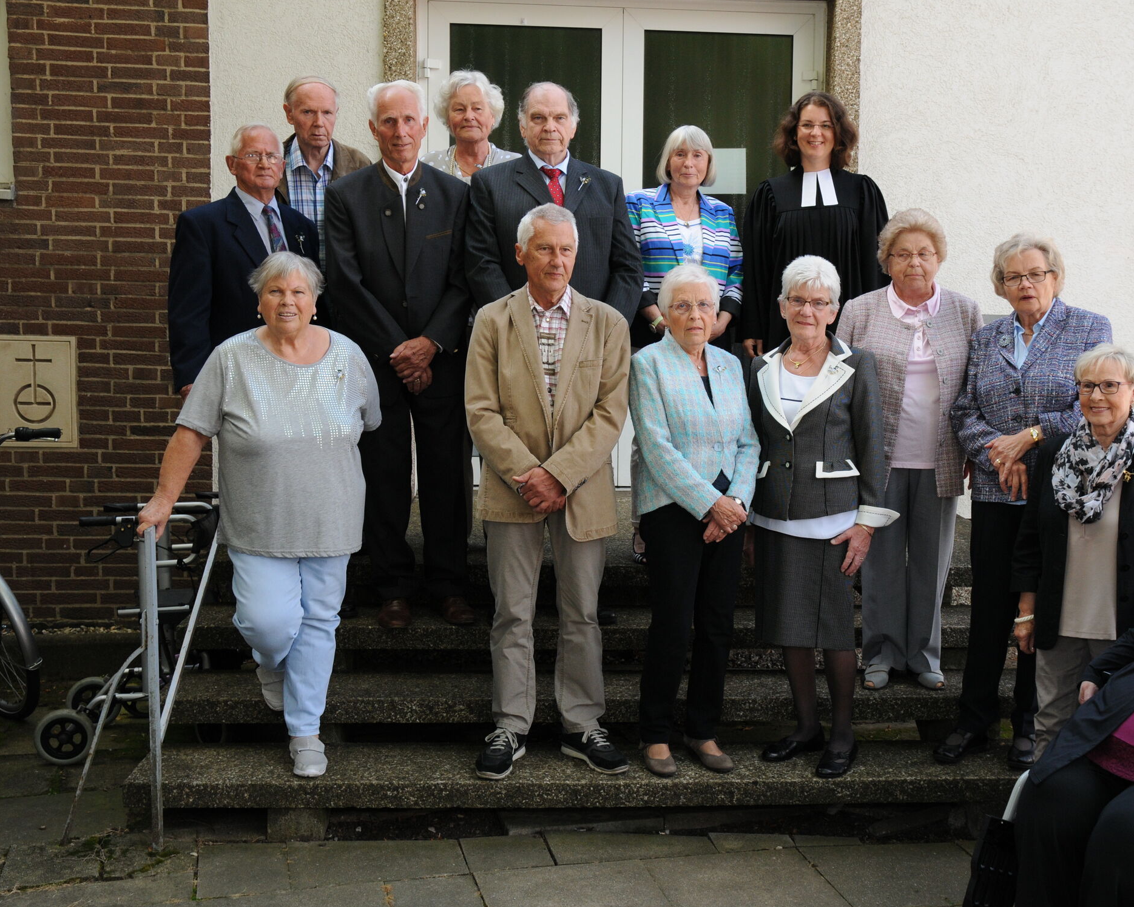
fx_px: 1510
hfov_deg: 40.9
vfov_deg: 33.4
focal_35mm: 45
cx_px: 696
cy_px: 447
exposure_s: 1/250
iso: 500
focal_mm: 26
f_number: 5
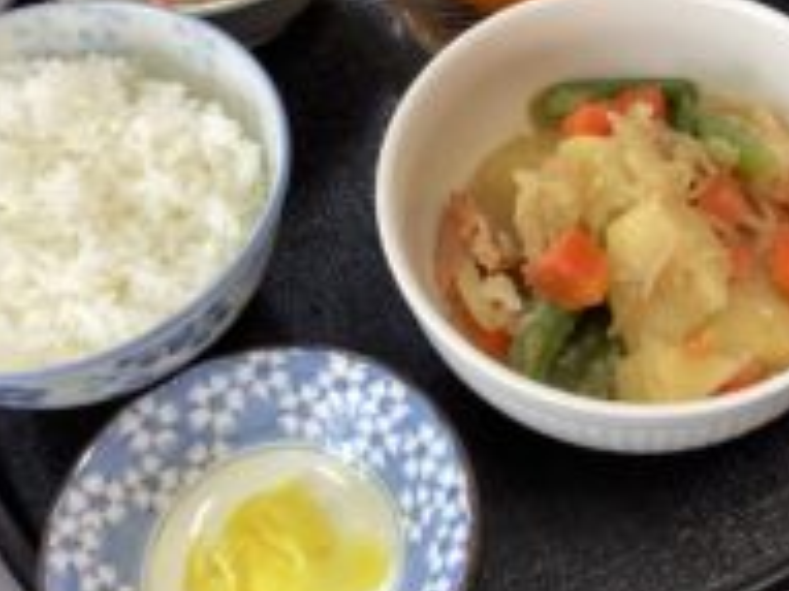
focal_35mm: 61
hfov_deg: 31.2
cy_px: 234
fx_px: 1389
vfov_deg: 24.0
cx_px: 589
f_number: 2.4
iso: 100
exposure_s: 1/50
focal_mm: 3.3
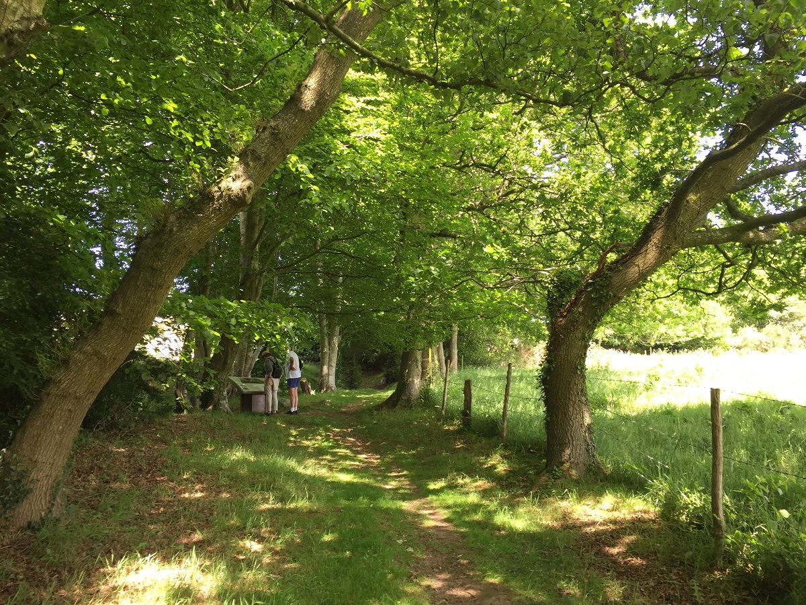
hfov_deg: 61.7
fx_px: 675
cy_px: 302
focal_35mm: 29
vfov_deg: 48.2
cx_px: 403
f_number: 2.2
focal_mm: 4.15
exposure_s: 1/100
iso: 40
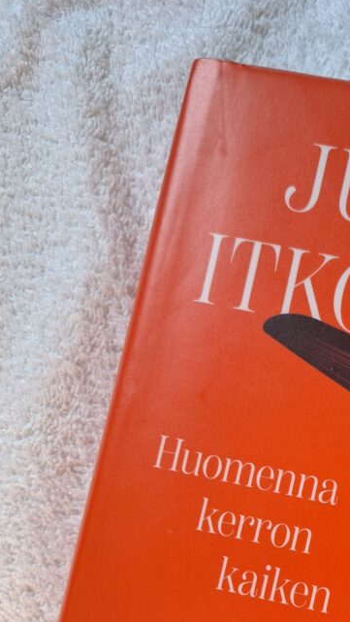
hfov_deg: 27.7
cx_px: 366
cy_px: 486
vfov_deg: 48.0
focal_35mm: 40
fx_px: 659
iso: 320
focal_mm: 5.54
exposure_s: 1/25
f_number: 1.8
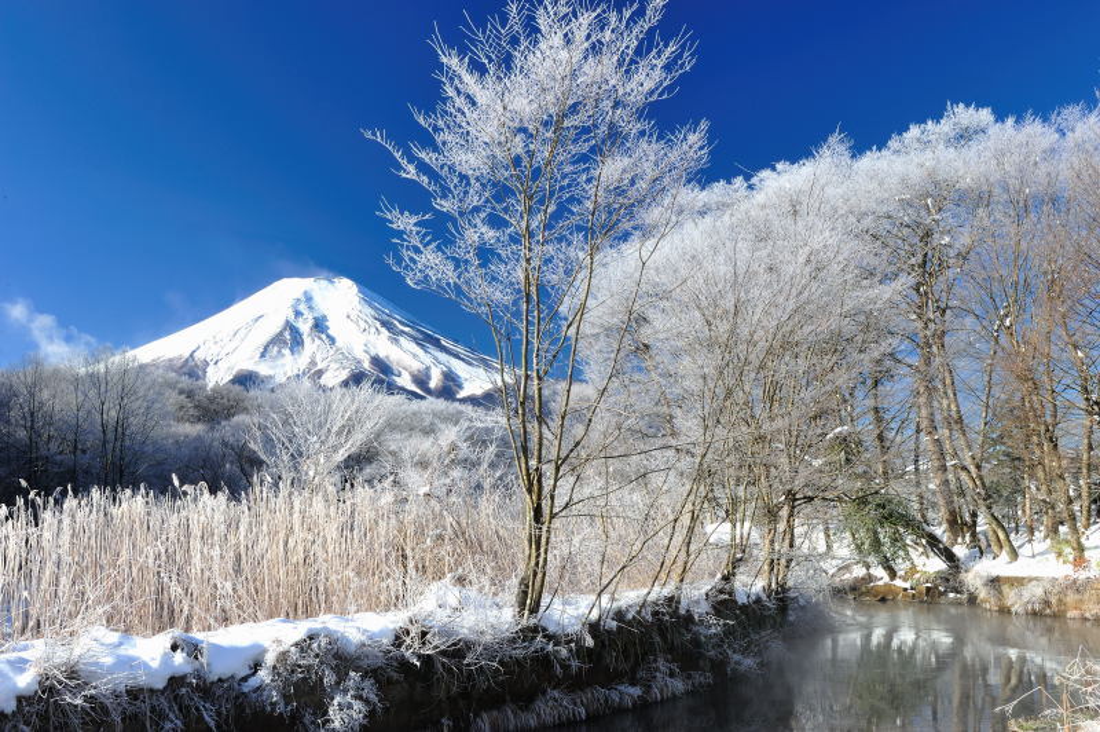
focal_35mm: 42
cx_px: 550
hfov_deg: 46.4
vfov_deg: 31.8
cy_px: 366
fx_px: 1282
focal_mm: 42
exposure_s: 1/8
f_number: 22
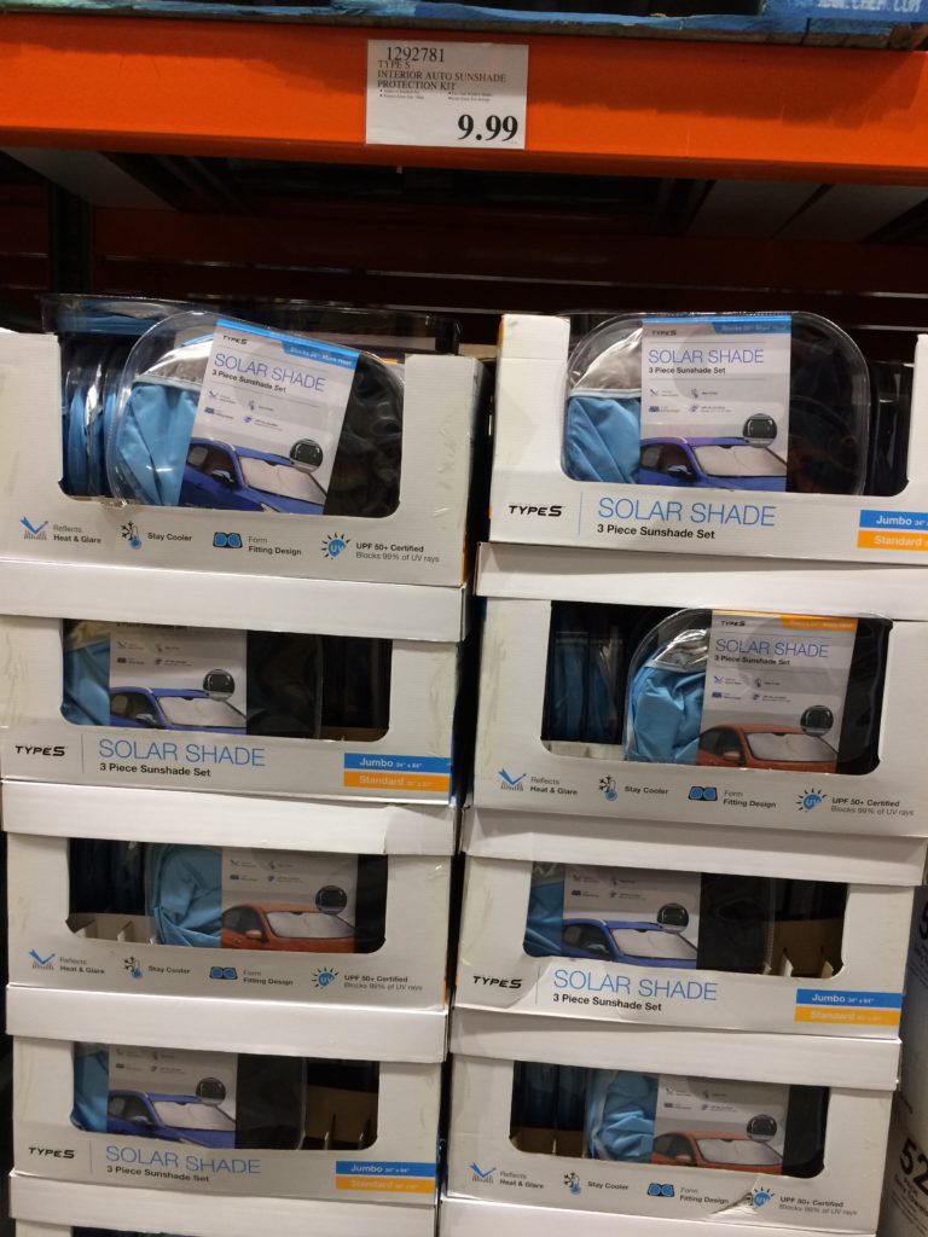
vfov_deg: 61.7
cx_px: 464
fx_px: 1037
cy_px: 618
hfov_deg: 48.2
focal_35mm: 29
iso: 100
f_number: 2.2
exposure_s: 1/30
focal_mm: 4.15
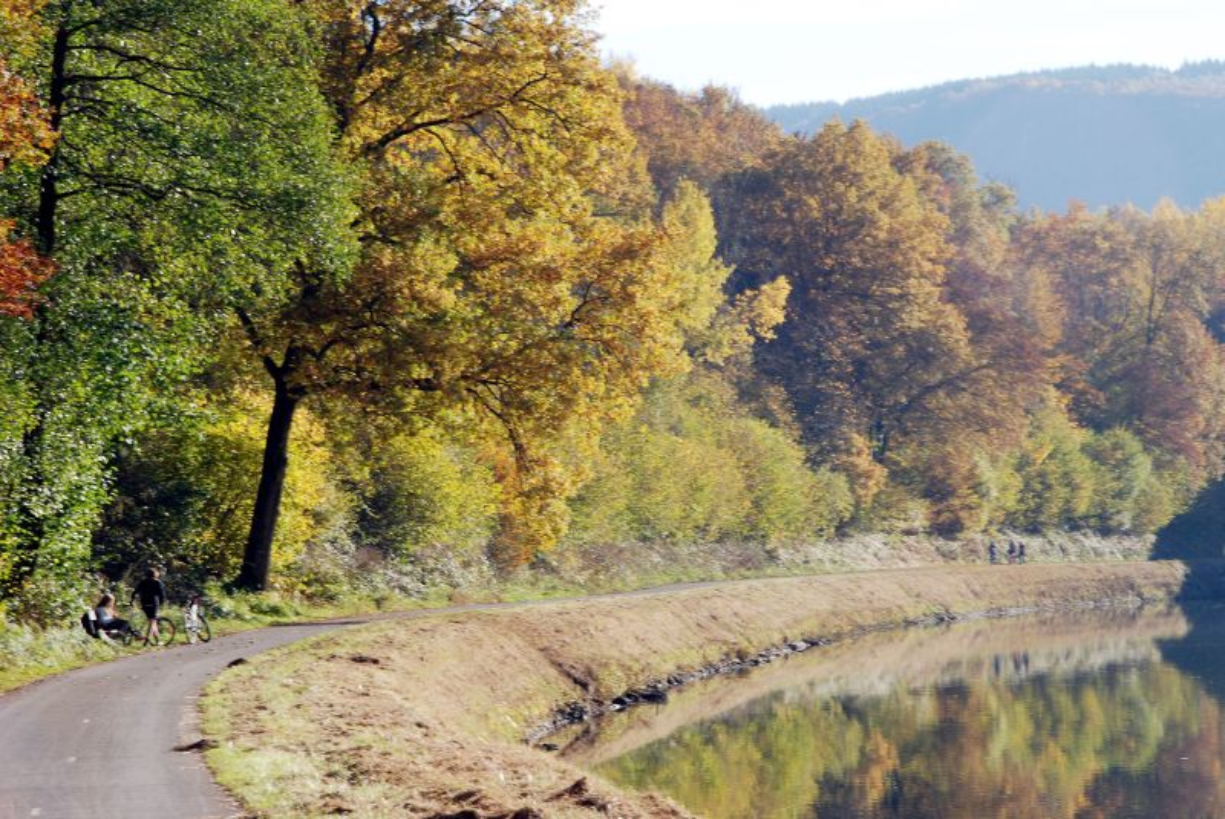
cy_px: 410
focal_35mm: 150
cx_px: 612
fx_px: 5109
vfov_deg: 9.2
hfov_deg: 13.7
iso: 100
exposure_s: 1/30
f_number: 14
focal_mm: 100
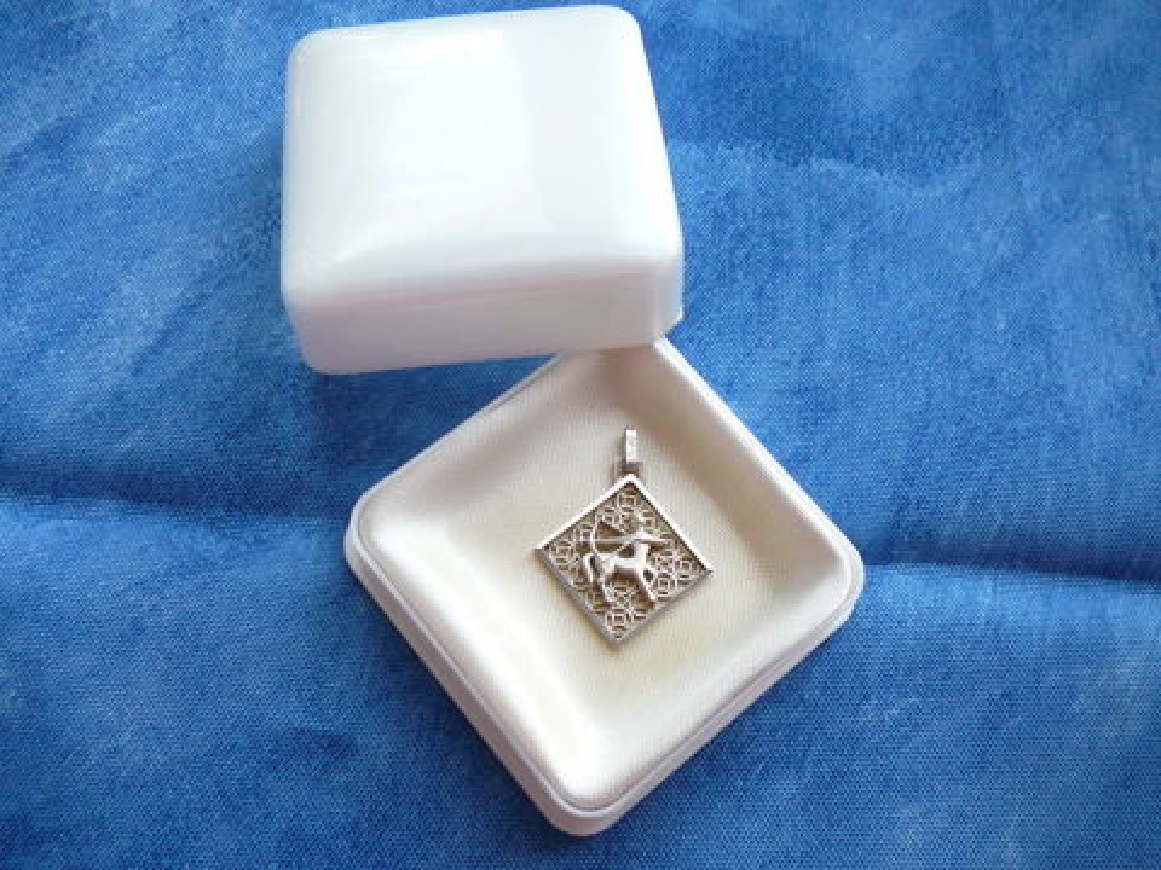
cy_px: 435
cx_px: 580
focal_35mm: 35
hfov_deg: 52.6
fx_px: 1174
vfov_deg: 40.7
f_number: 2.8
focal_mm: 5.2
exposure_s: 1/30
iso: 100
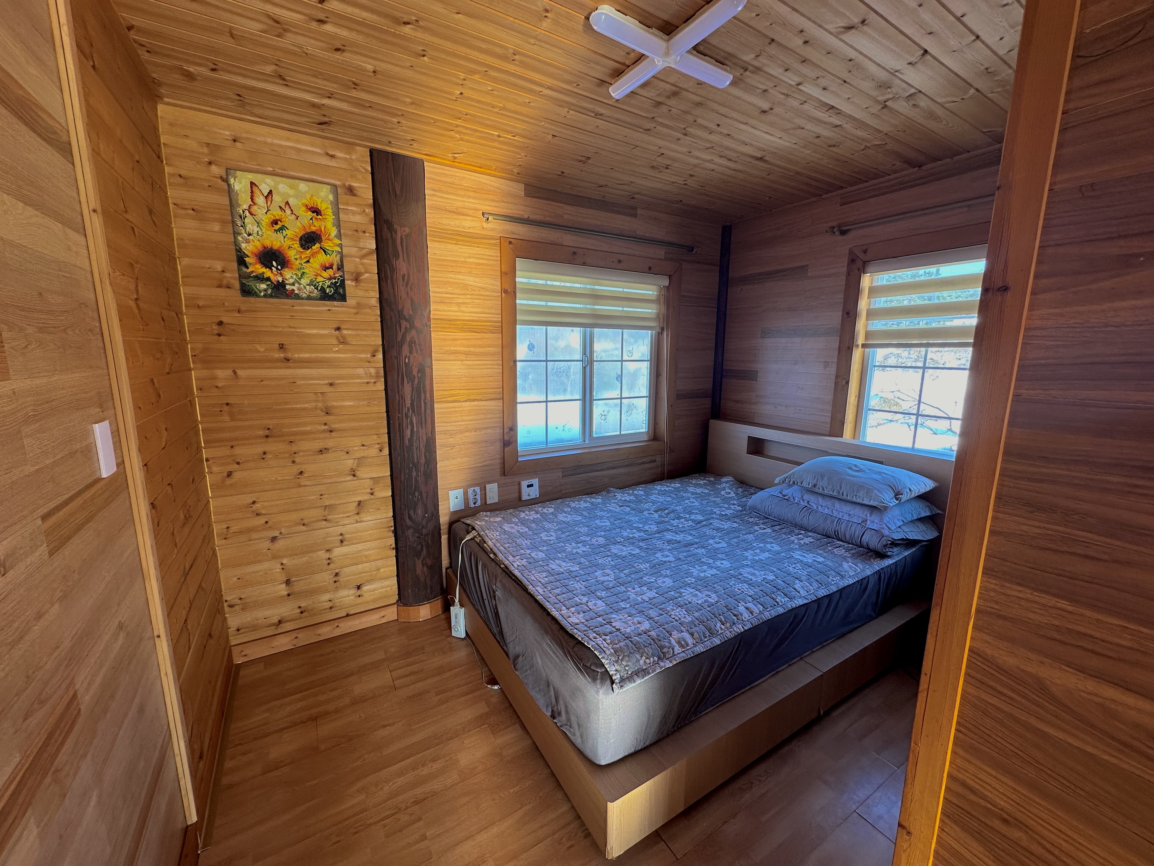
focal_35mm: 14
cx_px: 577
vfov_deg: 85.7
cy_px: 433
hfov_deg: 102.1
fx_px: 467
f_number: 2.2
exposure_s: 1/99
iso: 50
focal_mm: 2.22
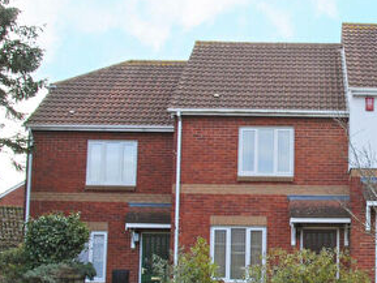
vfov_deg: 19.1
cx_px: 337
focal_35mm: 77
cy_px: 164
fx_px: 839
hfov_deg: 24.6
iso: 400
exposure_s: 1/125
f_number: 13
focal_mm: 22
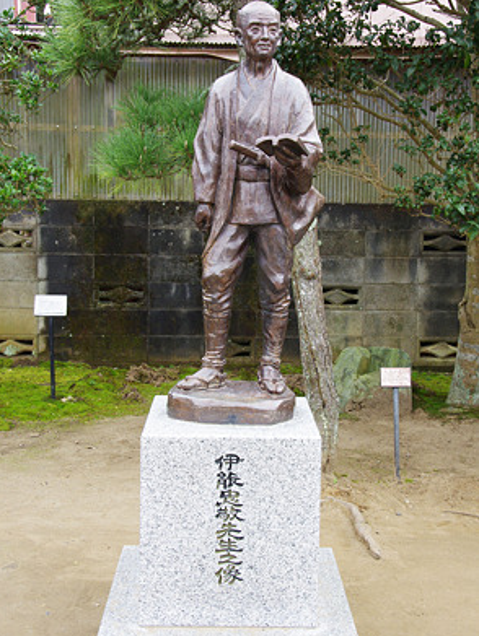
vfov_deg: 36.1
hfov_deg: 27.6
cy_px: 322
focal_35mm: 53
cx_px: 237
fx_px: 976
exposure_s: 1/60
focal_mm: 32
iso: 800
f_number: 6.7
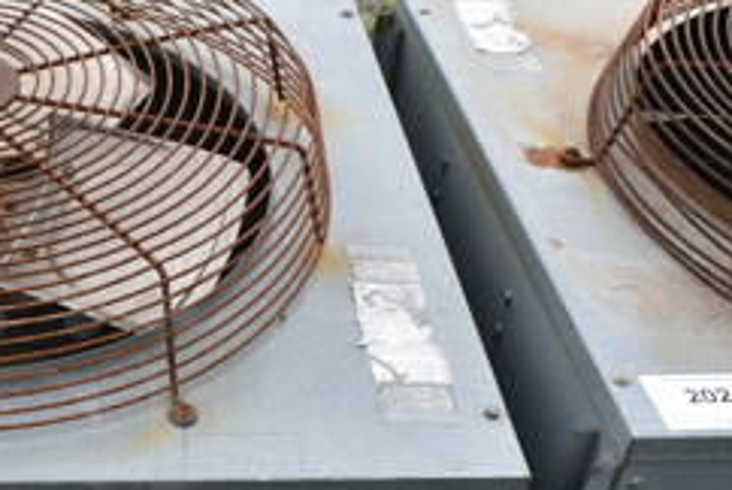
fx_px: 1384
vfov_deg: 19.7
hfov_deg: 27.8
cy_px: 445
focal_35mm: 68
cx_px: -12
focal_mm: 18
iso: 100
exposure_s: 1/200
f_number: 7.1
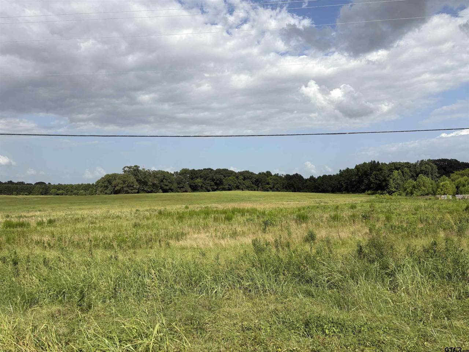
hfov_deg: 67.3
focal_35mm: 26
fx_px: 352
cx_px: 234
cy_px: 176
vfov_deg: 53.1
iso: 50
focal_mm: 5.96
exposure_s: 1/3623
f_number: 1.6
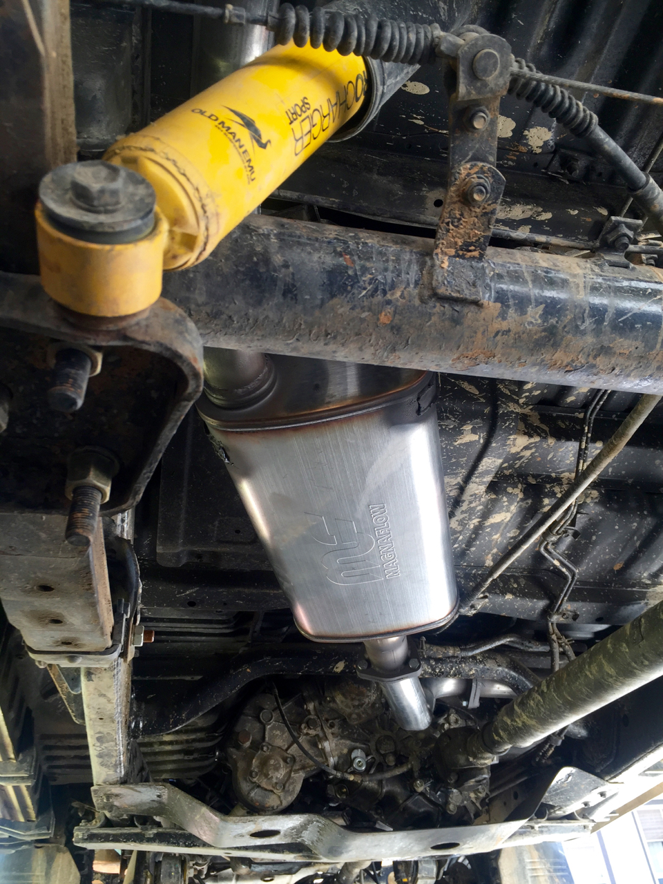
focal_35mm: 29
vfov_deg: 61.7
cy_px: 442
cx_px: 332
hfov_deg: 48.2
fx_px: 741
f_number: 2.2
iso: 32
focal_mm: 4.15
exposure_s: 1/60
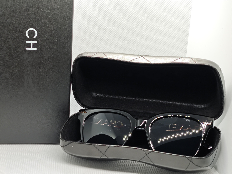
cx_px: 116
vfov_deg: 19.6
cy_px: 87
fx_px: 503
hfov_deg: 26.0
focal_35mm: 75
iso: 250
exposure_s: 1/100
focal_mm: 9
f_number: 2
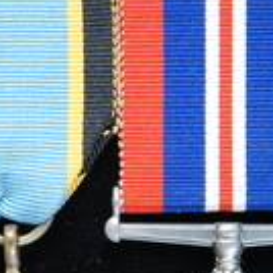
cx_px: 33
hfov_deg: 5.2
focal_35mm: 334
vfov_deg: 5.2
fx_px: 2980
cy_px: 303
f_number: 5.6
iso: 160
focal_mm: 70
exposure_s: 1/20
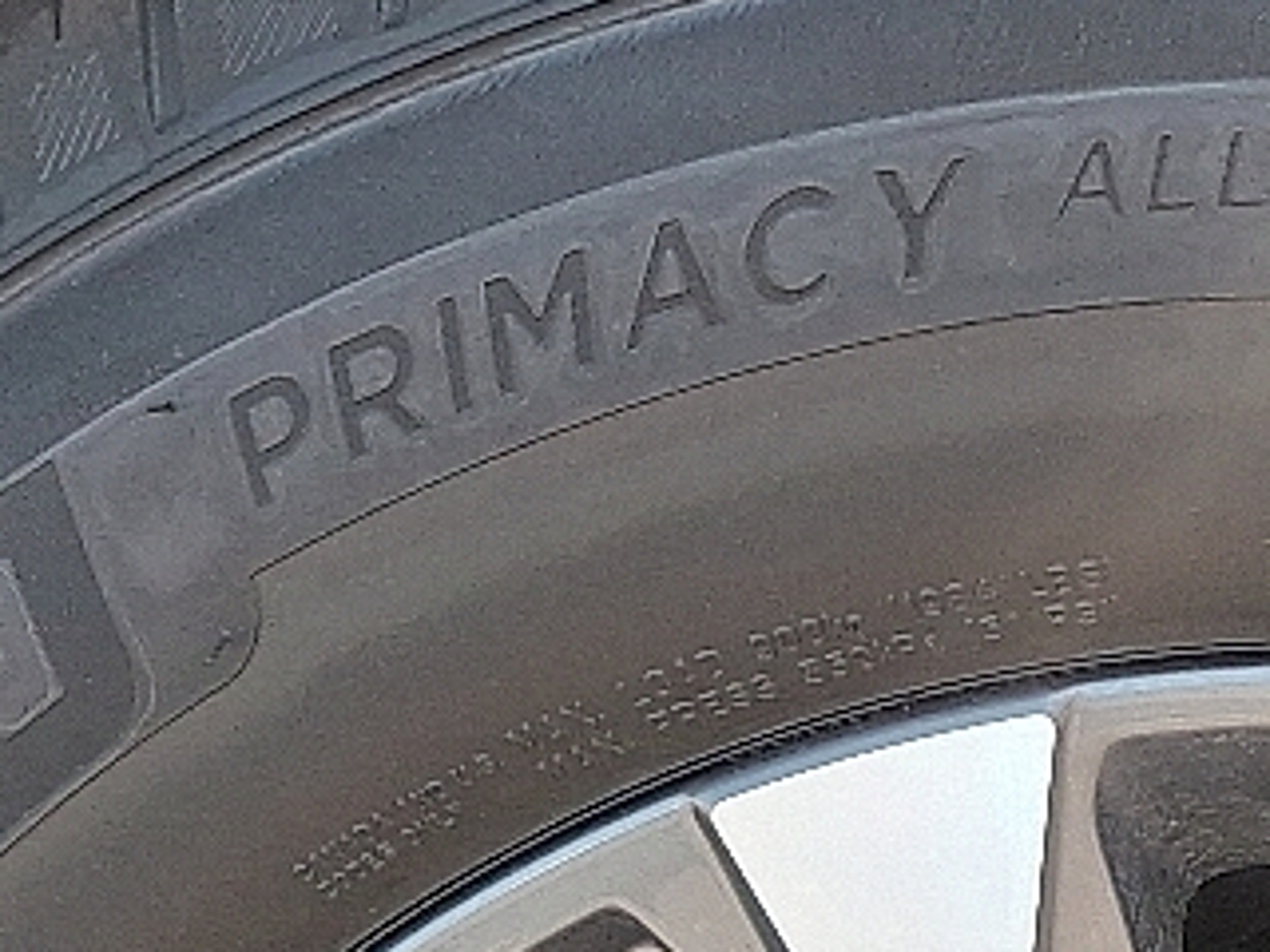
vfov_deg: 11.3
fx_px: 4586
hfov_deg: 15.3
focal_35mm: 125
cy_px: 1547
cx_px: 1472
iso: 30
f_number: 1.8
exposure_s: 1/294
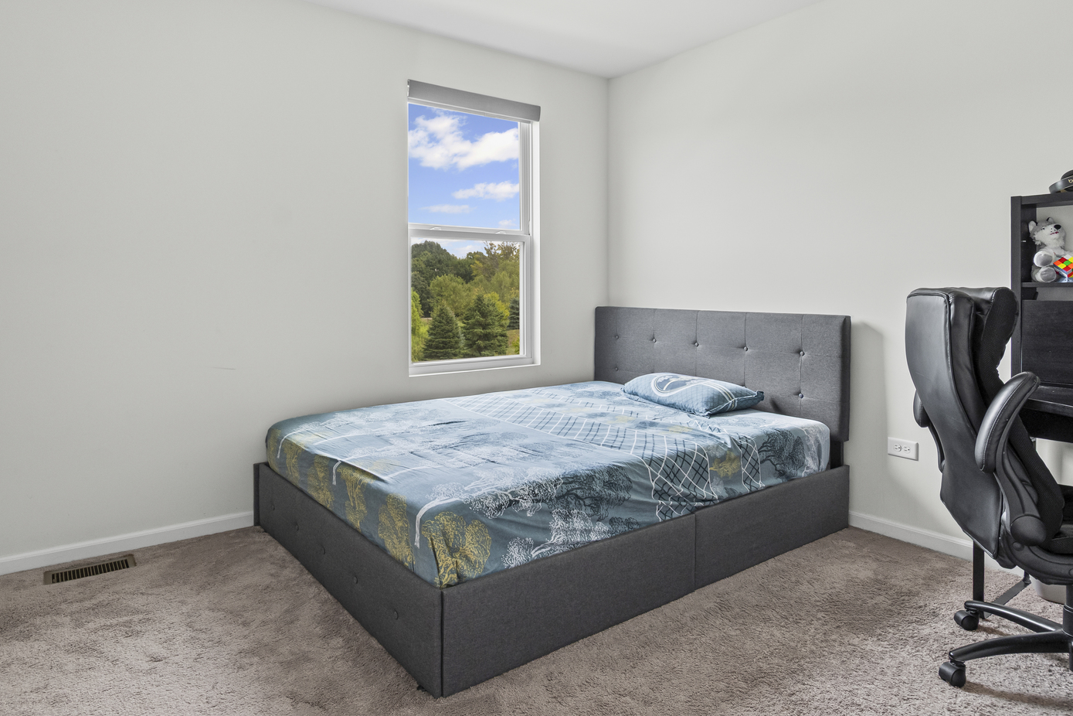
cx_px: 521
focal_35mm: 21
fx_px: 626
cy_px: 312
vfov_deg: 59.3
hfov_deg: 81.2
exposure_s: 1/20
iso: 320
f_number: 8
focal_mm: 12
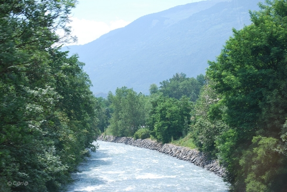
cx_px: 144
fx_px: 658
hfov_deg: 24.6
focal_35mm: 82
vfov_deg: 16.6
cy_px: 96
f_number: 6.3
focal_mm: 55
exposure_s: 1/160
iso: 100
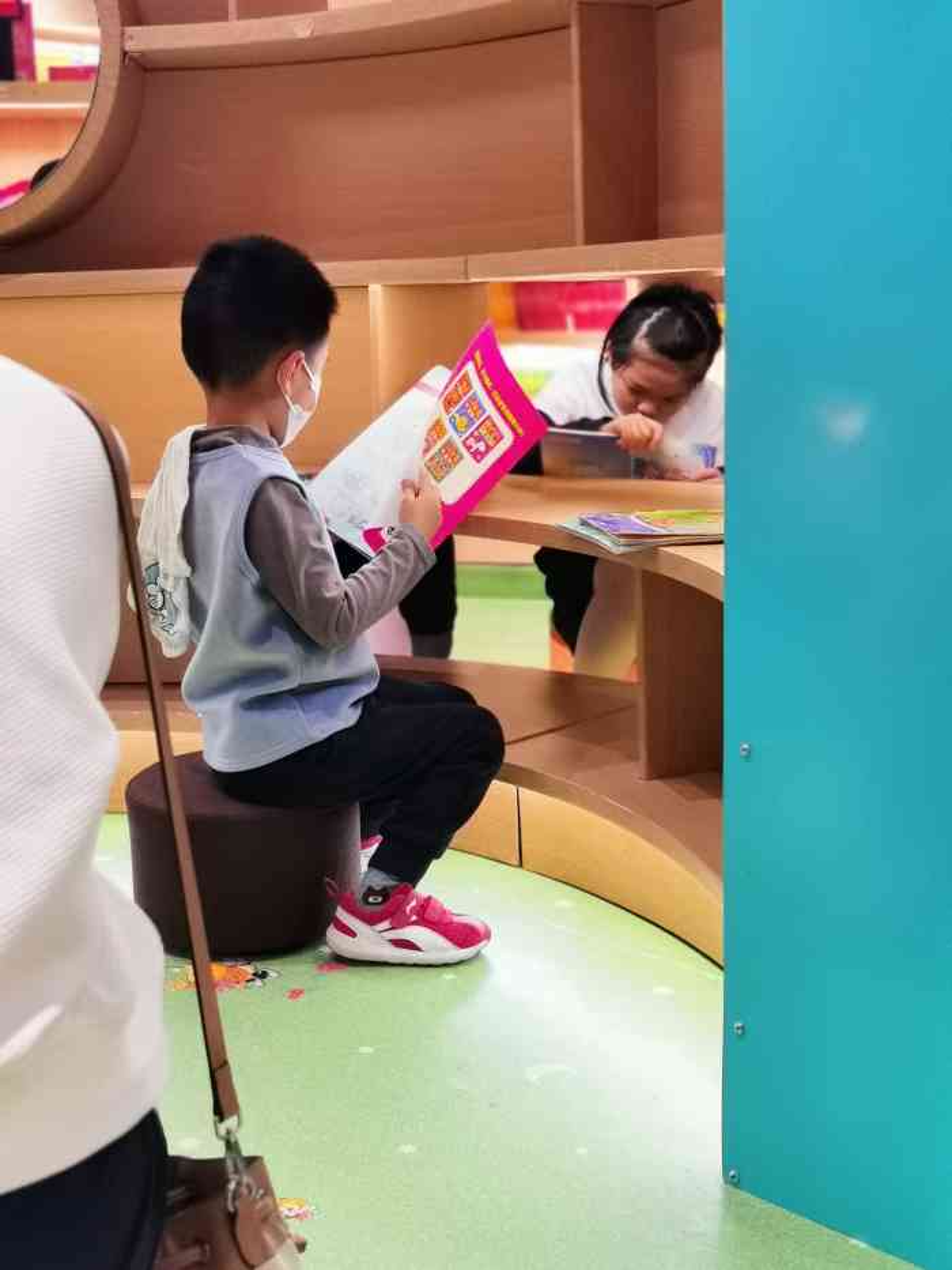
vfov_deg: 41.2
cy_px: 635
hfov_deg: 31.5
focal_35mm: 46
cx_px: 476
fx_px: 1686
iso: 250
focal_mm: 5.56
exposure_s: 1/100
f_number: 4
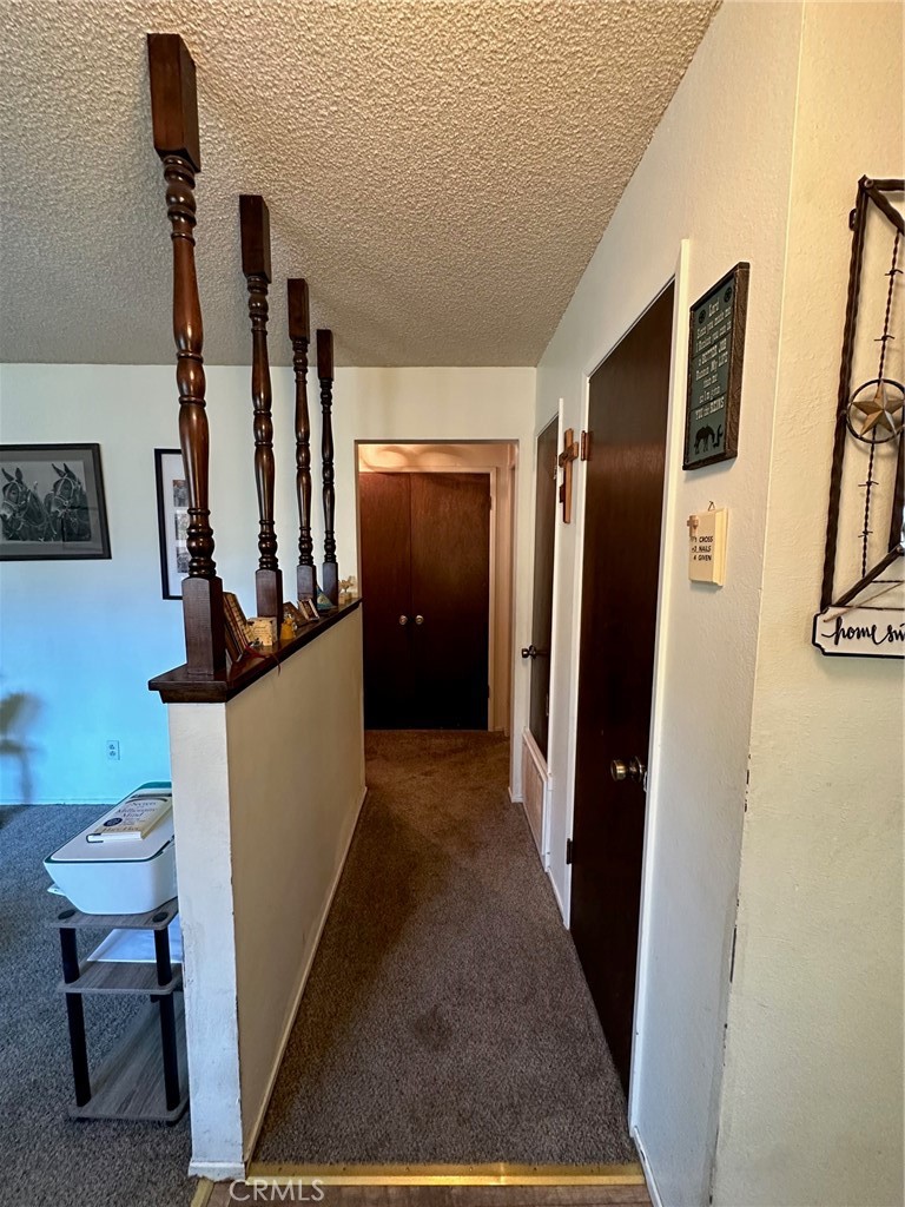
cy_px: 604
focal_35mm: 14
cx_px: 452
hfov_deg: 85.7
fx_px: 488
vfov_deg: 102.1
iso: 640
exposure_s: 1/60
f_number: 2.2
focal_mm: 2.22
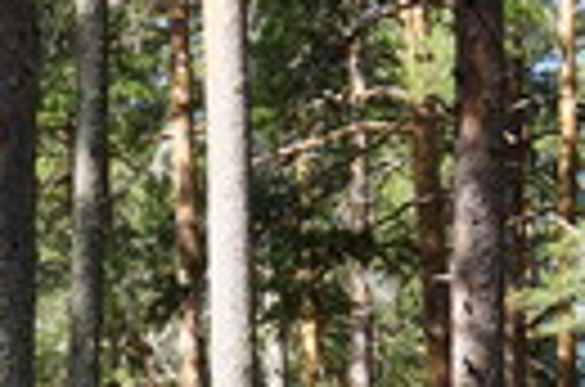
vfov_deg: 4.4
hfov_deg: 6.5
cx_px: -936
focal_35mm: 300
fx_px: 4858
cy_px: 1053
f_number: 7.1
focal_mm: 27
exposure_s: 1/80
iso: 100
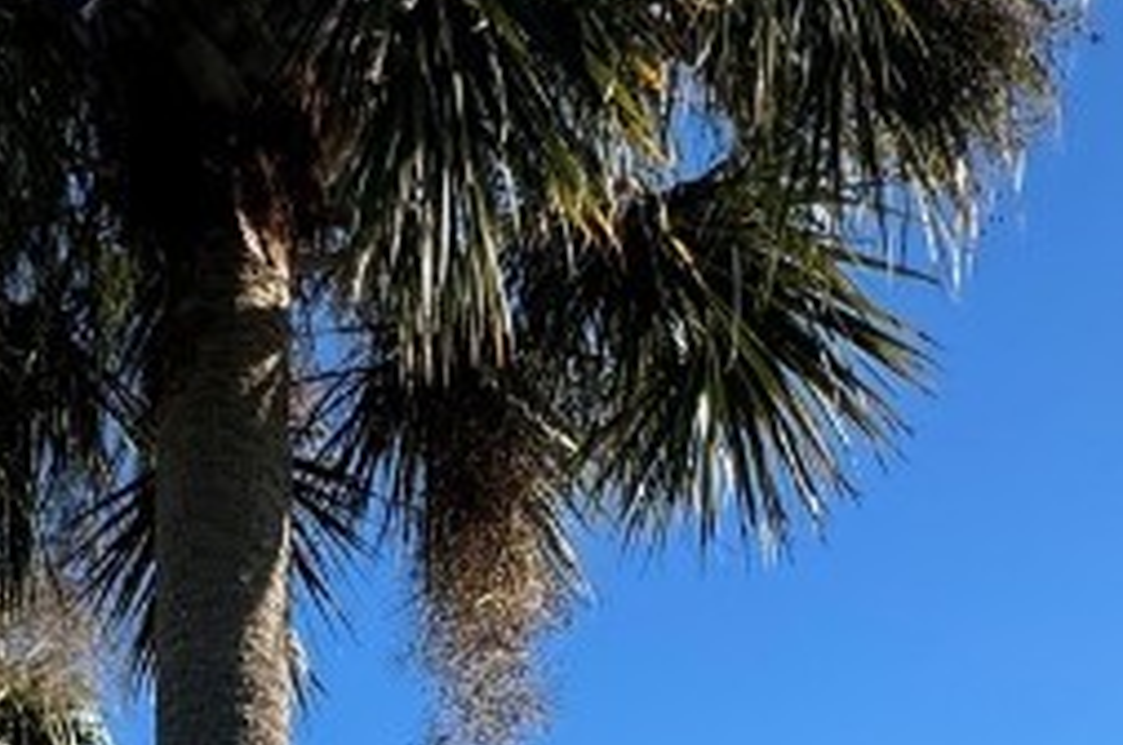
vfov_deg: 16.3
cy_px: 1574
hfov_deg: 32.9
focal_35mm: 59
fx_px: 1838
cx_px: 200
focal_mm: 2.22
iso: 40
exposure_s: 1/980
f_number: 2.2
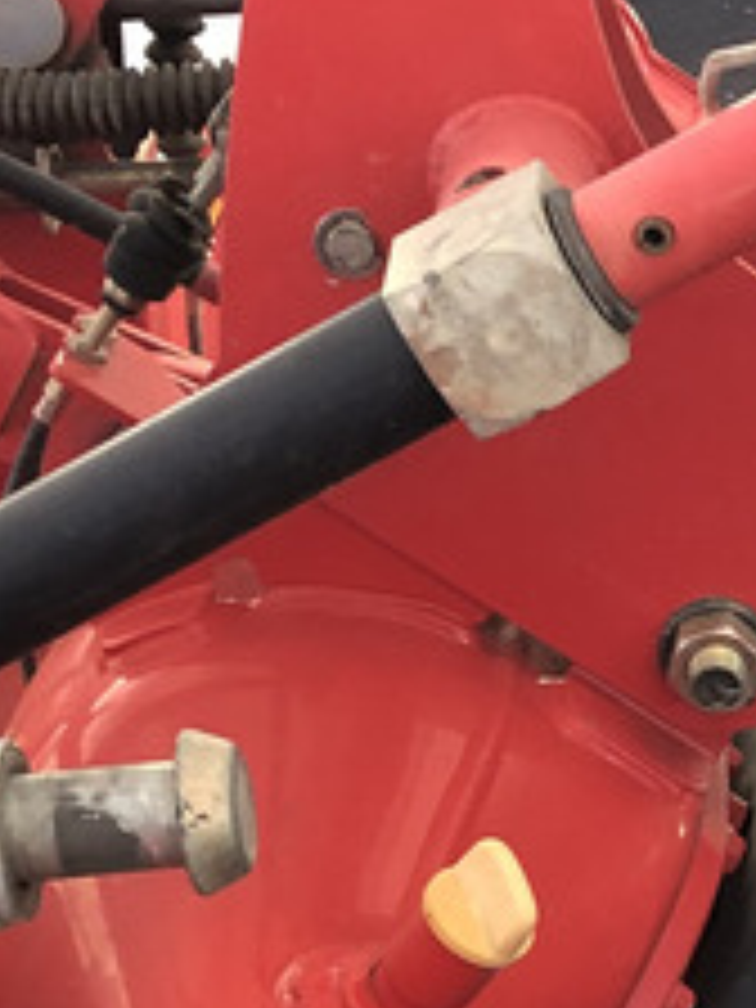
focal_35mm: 125
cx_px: 1287
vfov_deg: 15.6
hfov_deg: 11.2
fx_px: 3640
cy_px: 891
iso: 32
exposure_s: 1/30
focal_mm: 4
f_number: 1.8
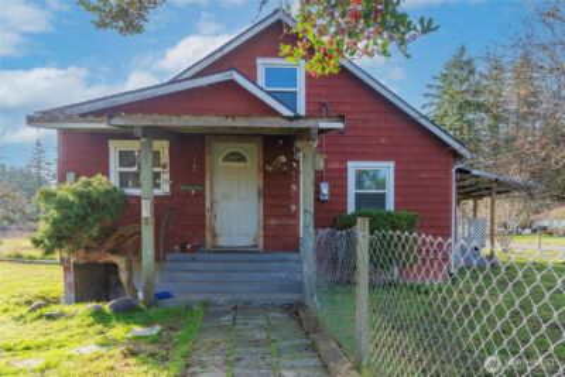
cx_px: 282
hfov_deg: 73.7
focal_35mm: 24
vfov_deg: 53.2
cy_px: 188
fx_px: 377
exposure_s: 1/25
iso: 100
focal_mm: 16
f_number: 9
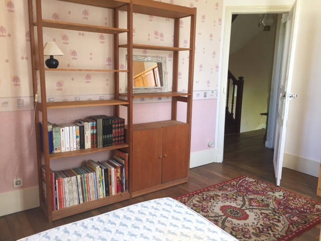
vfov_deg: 48.2
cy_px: 120
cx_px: 160
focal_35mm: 29
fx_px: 269
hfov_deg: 61.7
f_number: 2.2
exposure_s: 1/33
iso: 50
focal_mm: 4.15
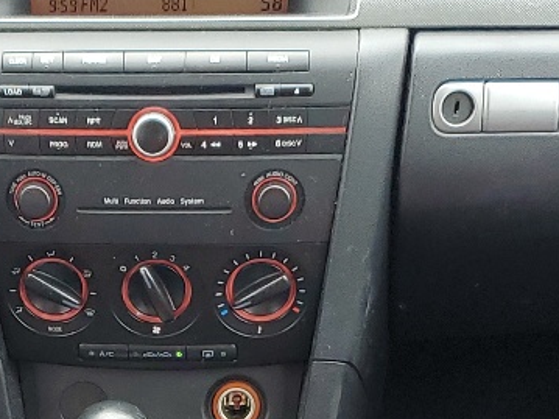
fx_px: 1873
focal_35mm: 116
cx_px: 153
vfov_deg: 12.2
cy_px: 634
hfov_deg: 16.9
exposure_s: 1/141
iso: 50
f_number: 1.5
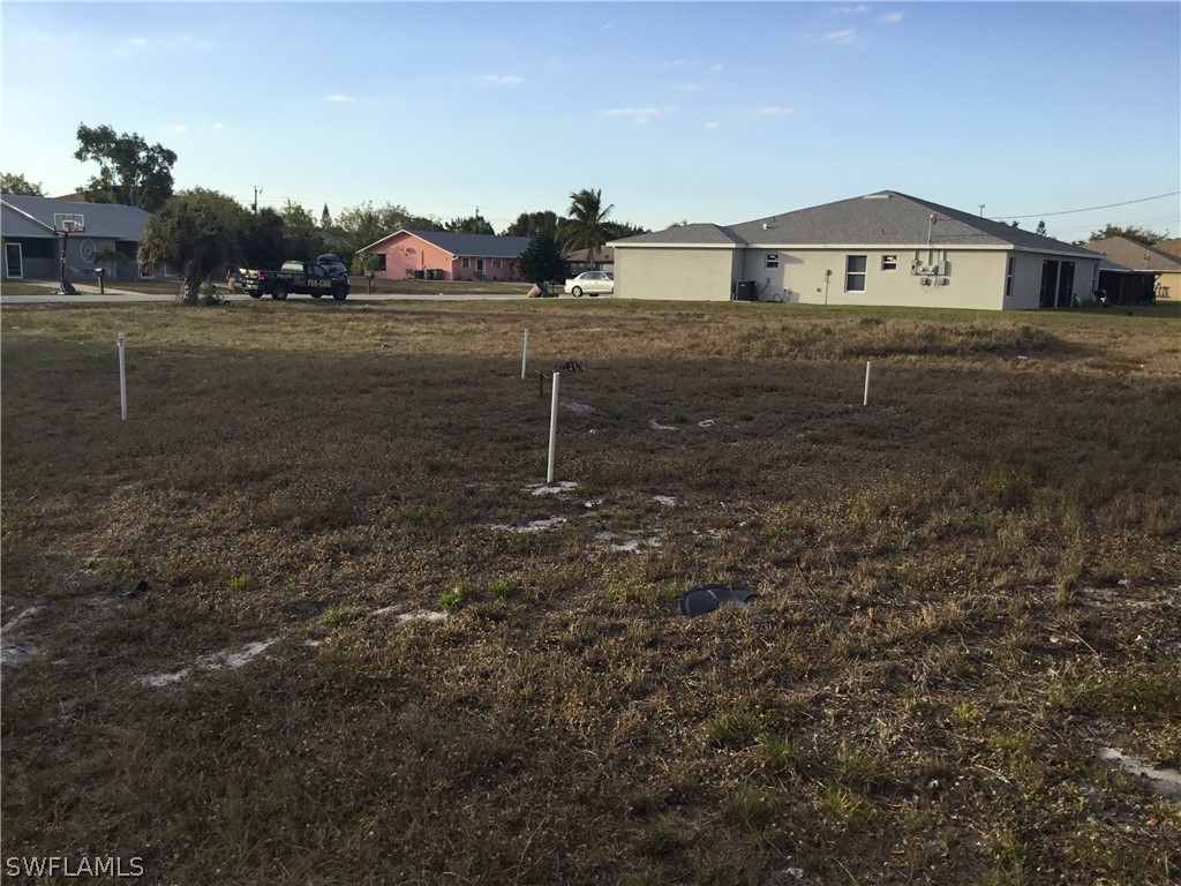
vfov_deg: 45.4
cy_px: 443
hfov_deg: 58.4
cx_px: 590
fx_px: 1058
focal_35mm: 31
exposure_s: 1/715
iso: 25
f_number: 2.4
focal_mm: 3.3
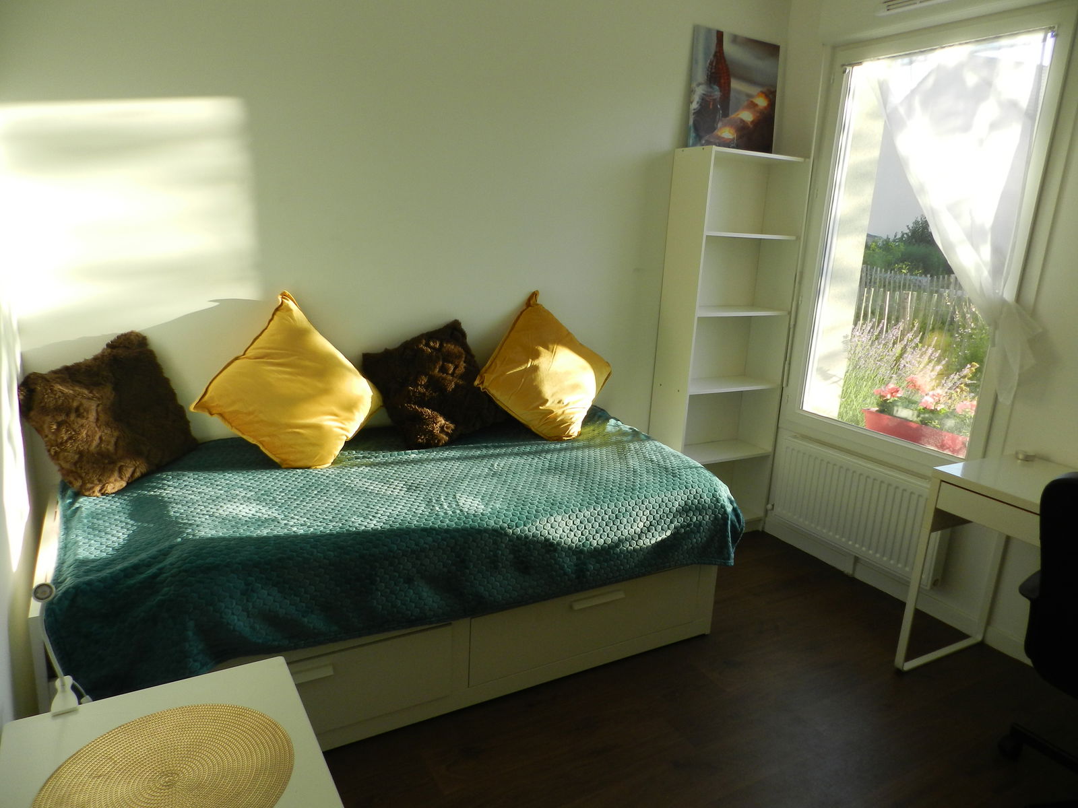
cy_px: 404
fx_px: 716
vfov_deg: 58.9
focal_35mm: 23
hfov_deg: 73.9
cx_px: 539
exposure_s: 1/200
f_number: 3.4
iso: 160
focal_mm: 4
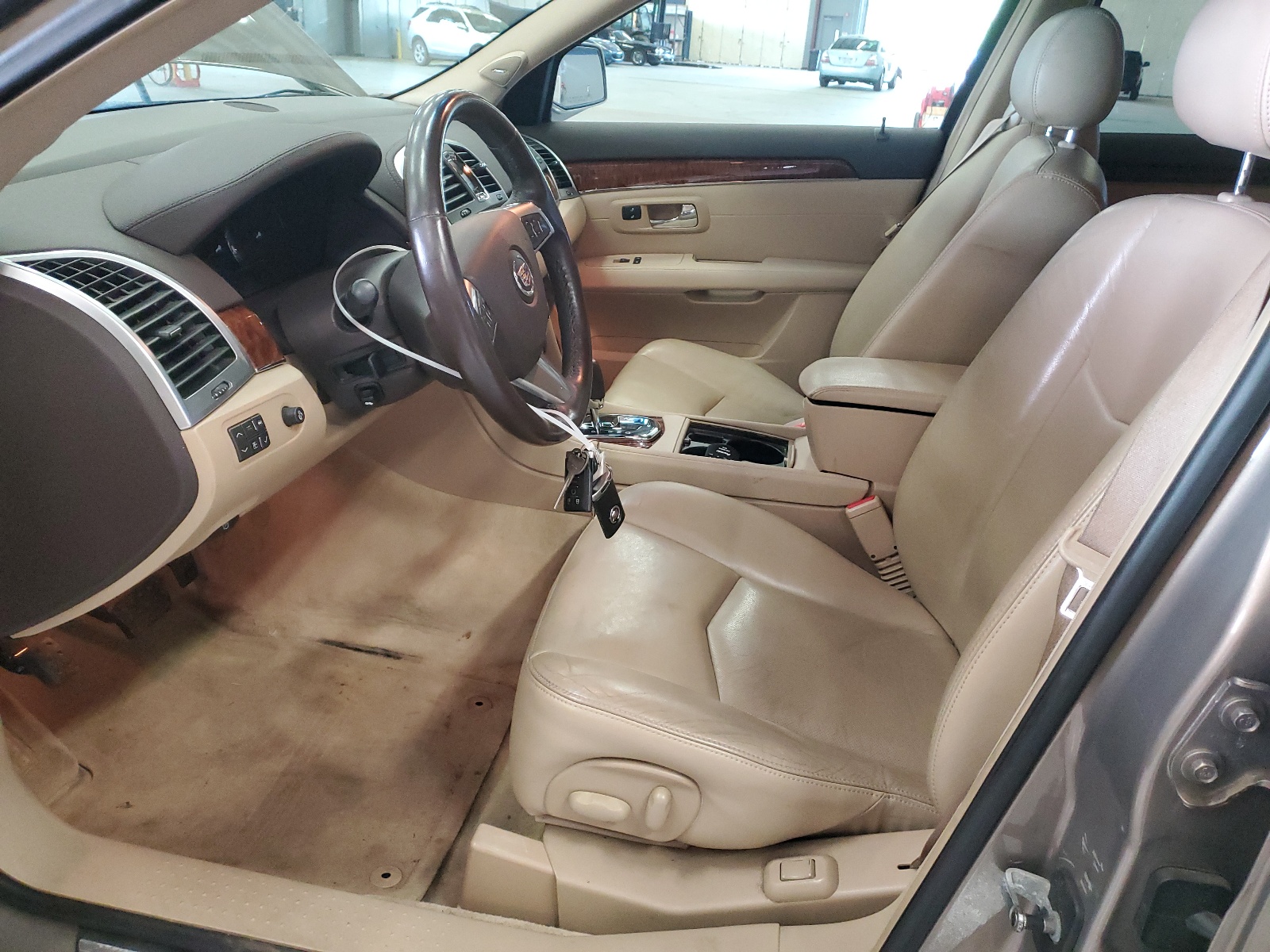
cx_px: 635
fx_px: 954
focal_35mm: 26
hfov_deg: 67.3
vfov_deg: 53.1
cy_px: 476
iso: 395
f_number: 1.5
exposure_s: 1/60.2
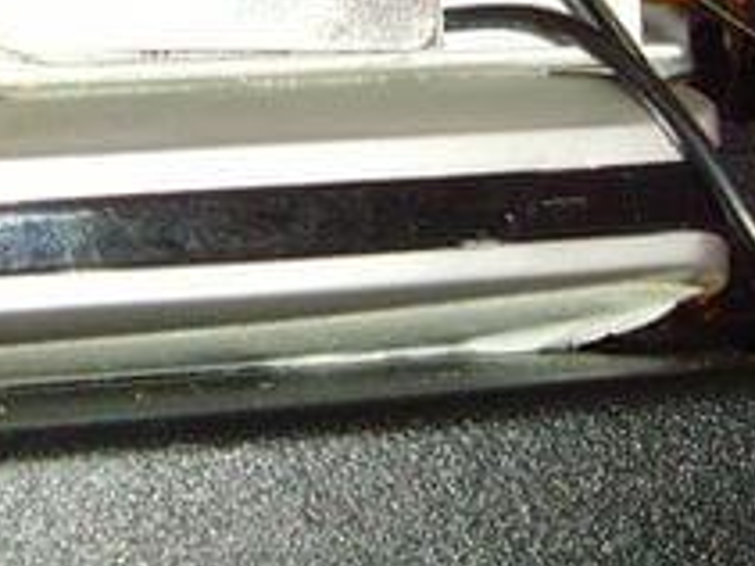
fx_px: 2572
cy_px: 77
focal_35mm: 118
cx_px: 360
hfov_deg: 16.7
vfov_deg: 12.5
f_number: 3.5
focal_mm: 6.6
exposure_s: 1/45
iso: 200
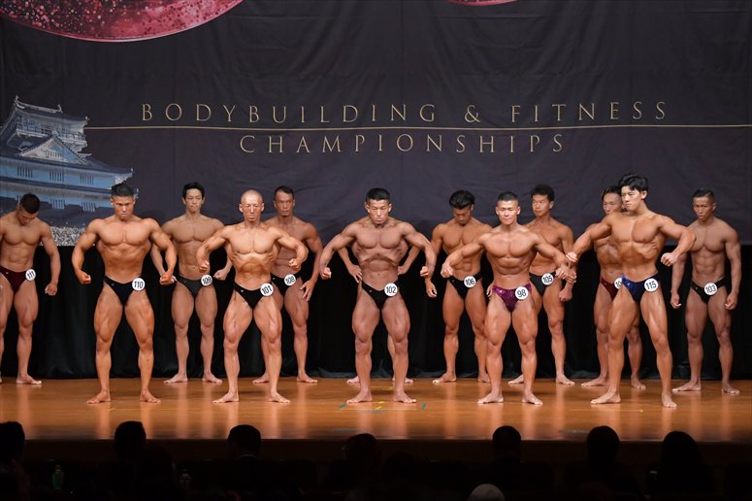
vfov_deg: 9.3
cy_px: 250
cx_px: 376
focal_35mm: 147
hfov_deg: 14.0
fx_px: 3069
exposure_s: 1/400
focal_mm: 98
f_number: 5.6
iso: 5000
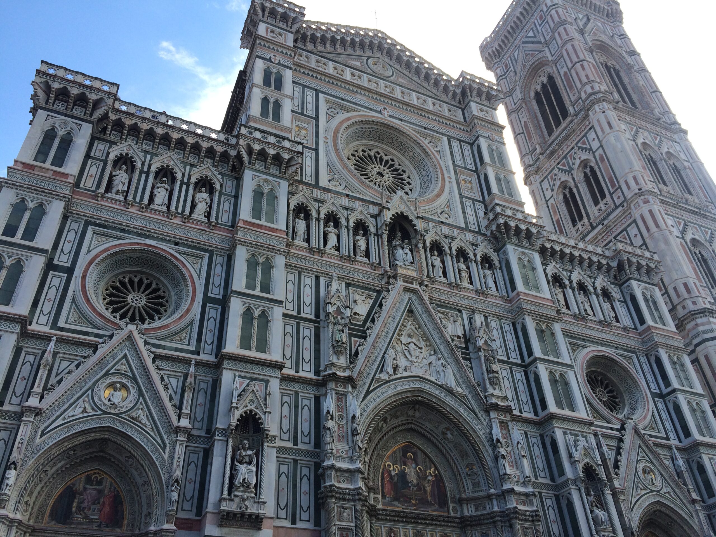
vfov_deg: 48.2
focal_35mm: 29
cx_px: 358
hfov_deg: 61.7
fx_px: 600
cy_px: 268
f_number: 2.2
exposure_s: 1/977
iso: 32
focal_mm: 4.15
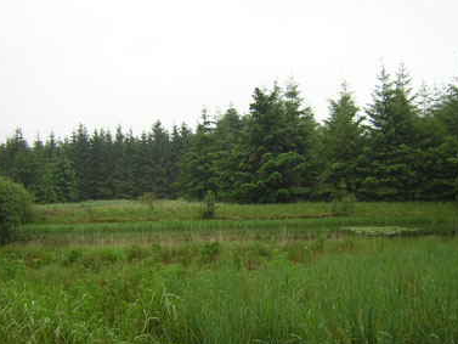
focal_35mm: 43
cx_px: 260
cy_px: 164
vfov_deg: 33.6
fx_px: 569
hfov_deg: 43.7
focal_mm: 4.7
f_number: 2.6
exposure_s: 1/96.7
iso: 100
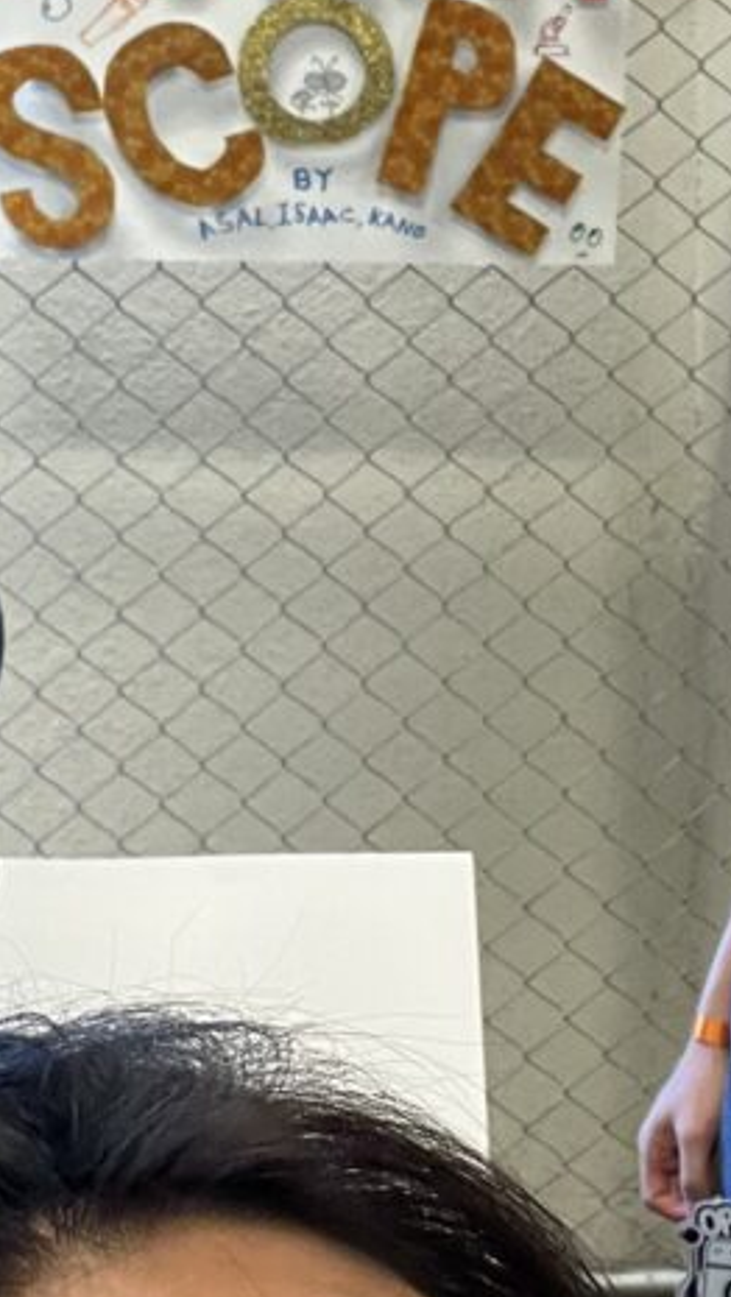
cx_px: 349
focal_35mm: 75
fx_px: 2581
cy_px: 420
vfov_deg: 28.0
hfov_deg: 16.1
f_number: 2.2
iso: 320
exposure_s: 1/30
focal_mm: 2.71
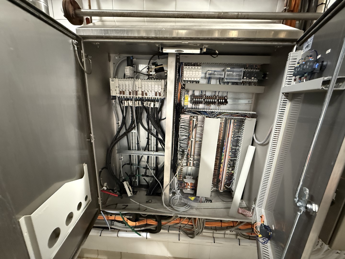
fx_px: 140
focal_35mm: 14
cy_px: 130
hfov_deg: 102.1
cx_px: 172
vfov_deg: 85.7
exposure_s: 1/33
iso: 1250
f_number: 2.2
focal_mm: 2.22
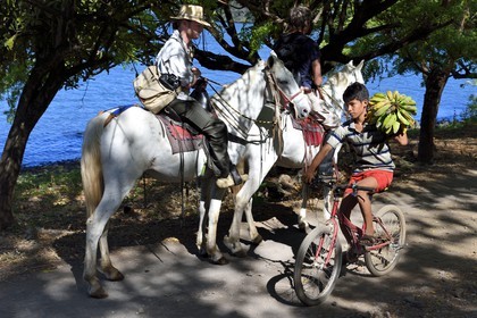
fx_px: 729
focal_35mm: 55
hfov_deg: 36.2
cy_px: 159
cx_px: 238
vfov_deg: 24.6
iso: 200
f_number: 7.1
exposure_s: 1/400
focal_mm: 55
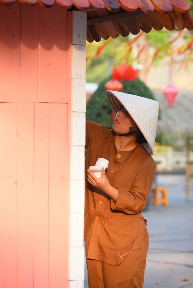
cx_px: 96
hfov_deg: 9.8
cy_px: 144
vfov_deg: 14.6
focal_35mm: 140
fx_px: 1125
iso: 400
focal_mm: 140
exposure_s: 1/320
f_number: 4.8
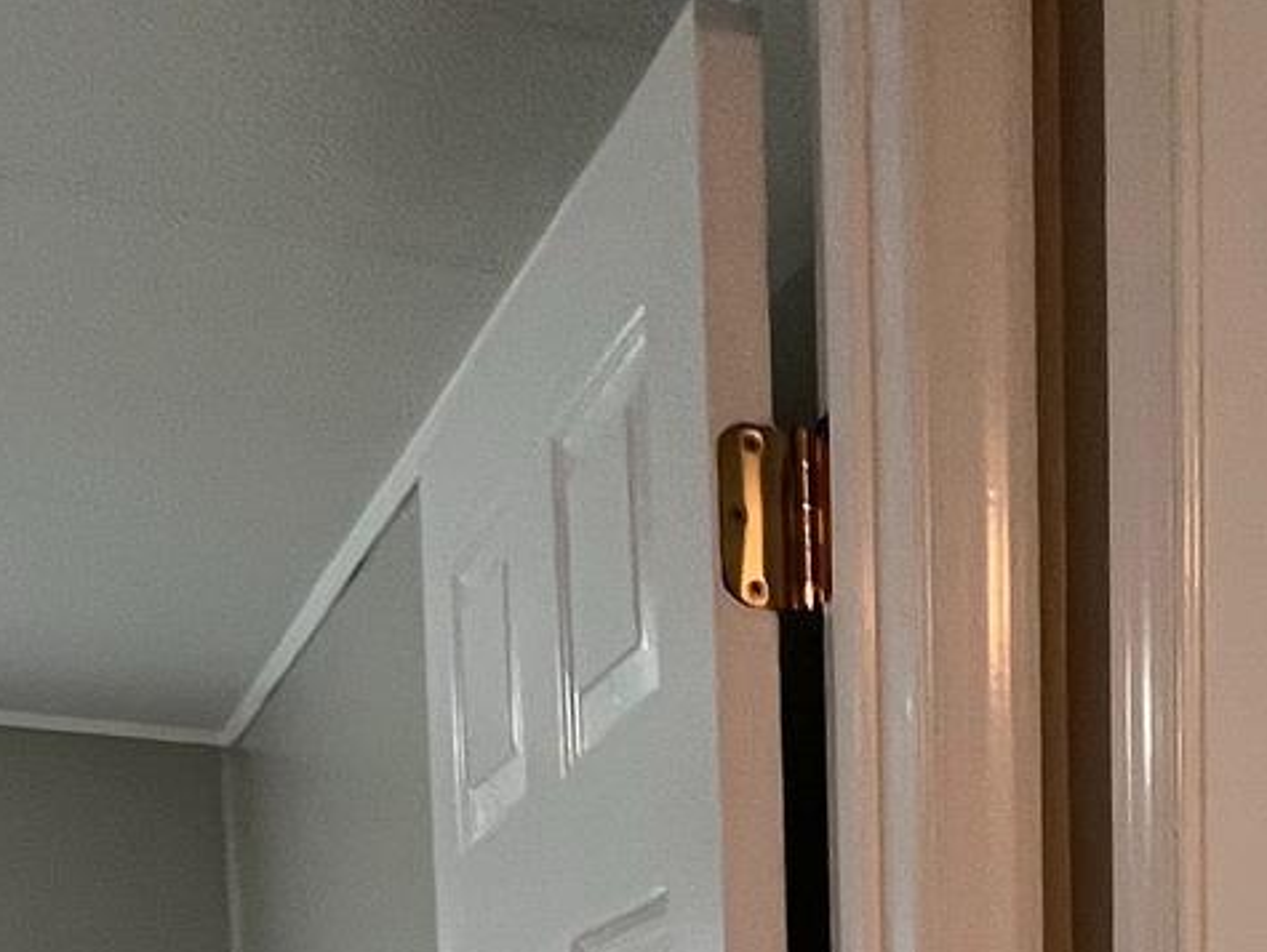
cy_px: 1525
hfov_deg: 32.3
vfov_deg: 21.0
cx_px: 1182
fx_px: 2051
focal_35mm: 56
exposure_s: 1/120
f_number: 1.8
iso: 125
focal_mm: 1.57
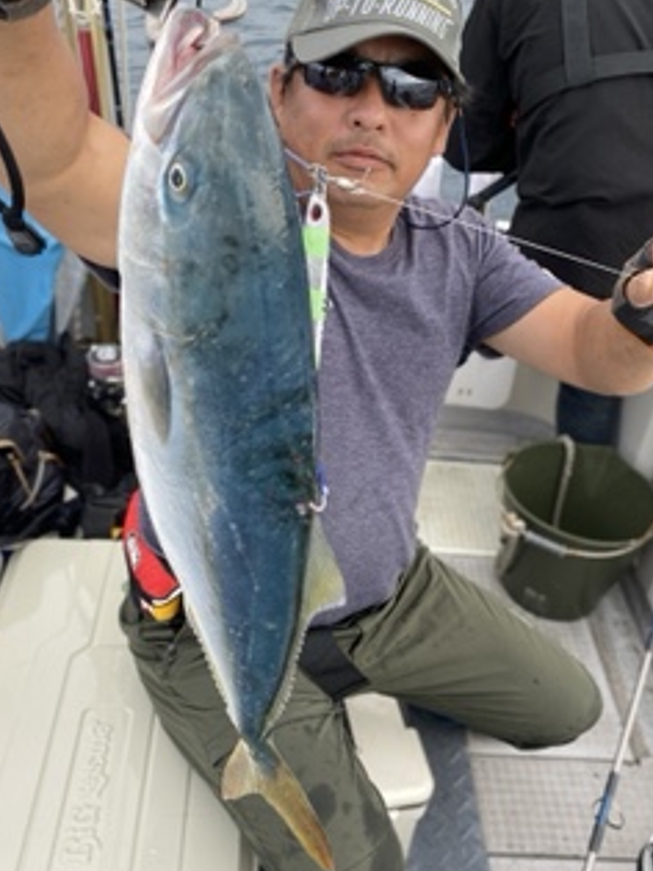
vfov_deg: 55.3
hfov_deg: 42.9
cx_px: 310
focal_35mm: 33
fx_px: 831
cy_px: 404
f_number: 1.8
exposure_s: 1/444
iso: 32
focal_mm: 4.25
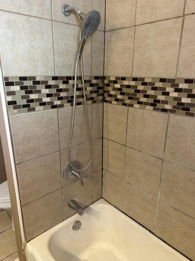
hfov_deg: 56.8
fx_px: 180
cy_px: 130
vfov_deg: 71.6
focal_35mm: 24
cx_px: 98
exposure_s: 1/60
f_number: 1.78
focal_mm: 6.86
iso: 250
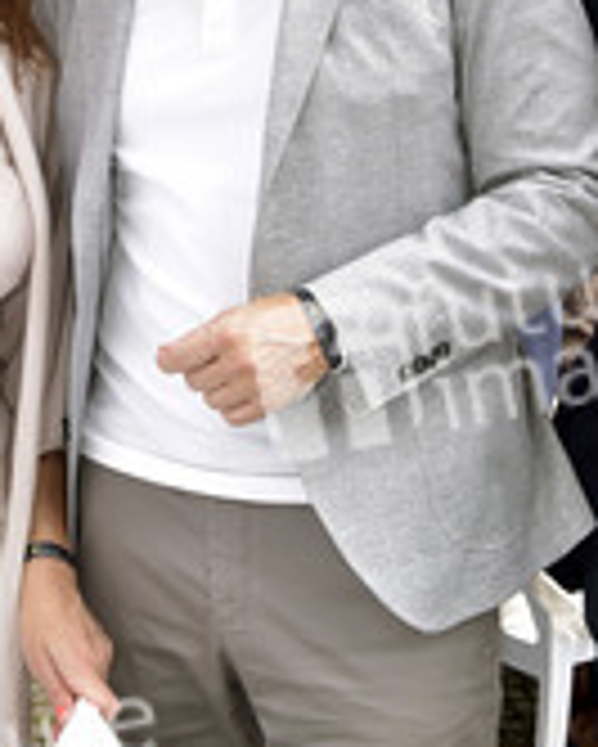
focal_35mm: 79
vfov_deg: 23.7
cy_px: 130
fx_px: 1746
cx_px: 72
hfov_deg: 19.1
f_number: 5.6
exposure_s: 1/100
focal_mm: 35
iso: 400
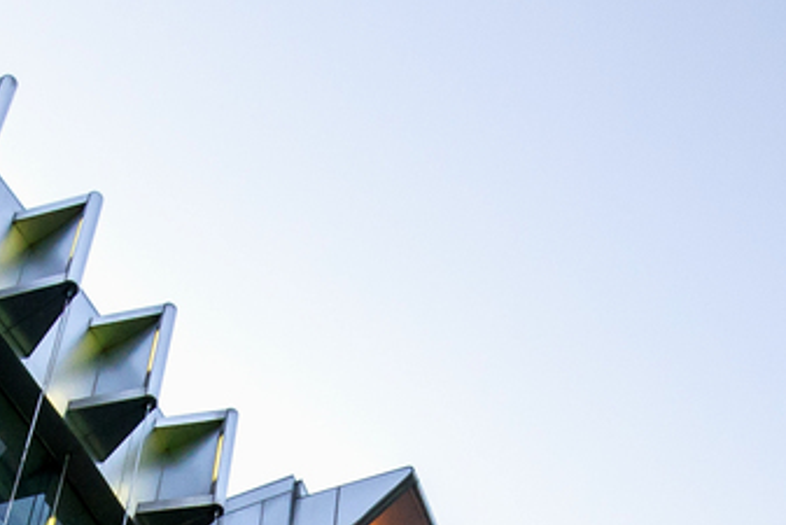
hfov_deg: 17.0
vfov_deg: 10.3
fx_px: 2621
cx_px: 278
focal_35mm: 120
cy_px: 1149
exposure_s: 1/13
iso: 640
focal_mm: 19
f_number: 6.3
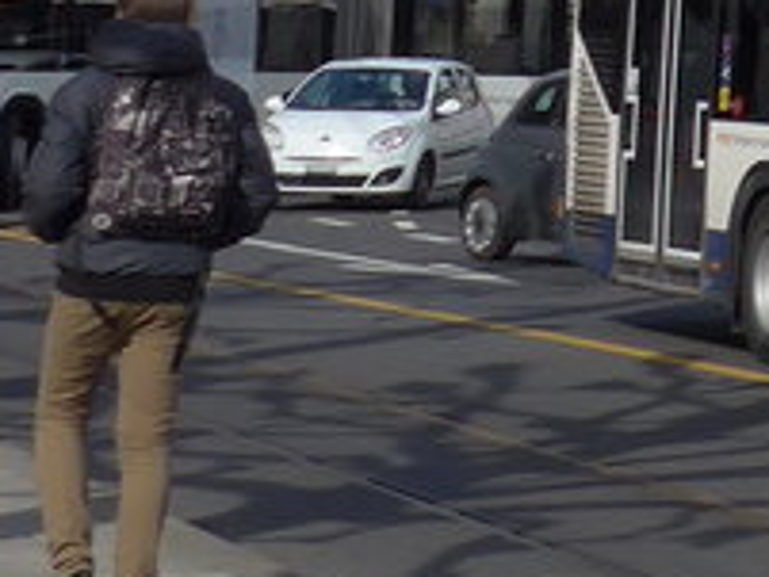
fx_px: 3846
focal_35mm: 173
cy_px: -462
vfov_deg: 8.3
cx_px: 1806
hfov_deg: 10.1
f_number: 3.2
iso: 80
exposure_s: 1/1600
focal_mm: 6
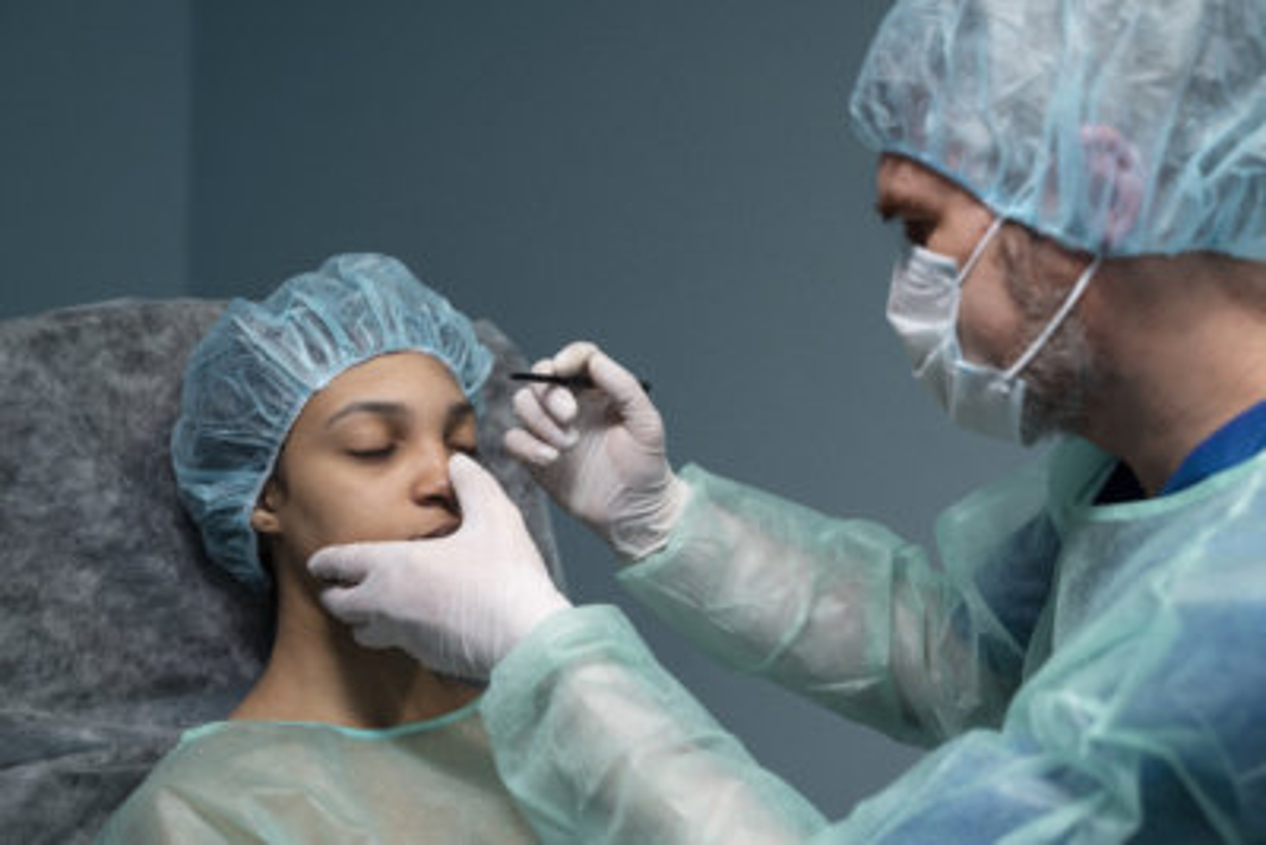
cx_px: 633
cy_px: 422
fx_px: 1689
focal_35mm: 48
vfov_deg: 28.1
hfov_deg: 41.1
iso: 1250
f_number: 3.2
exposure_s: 1/320
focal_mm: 48
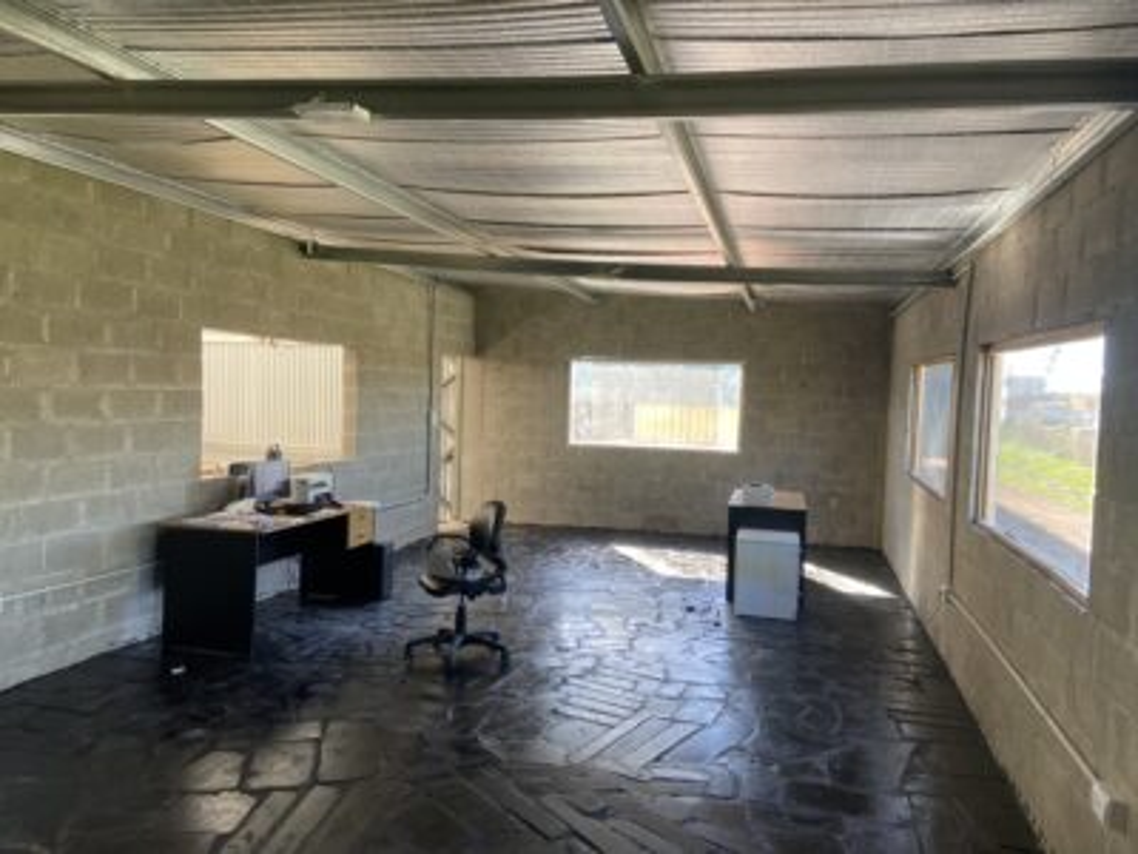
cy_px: 427
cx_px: 569
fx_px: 855
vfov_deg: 53.1
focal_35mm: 26
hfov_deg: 67.3
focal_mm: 4.25
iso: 125
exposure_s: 1/110
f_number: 1.8
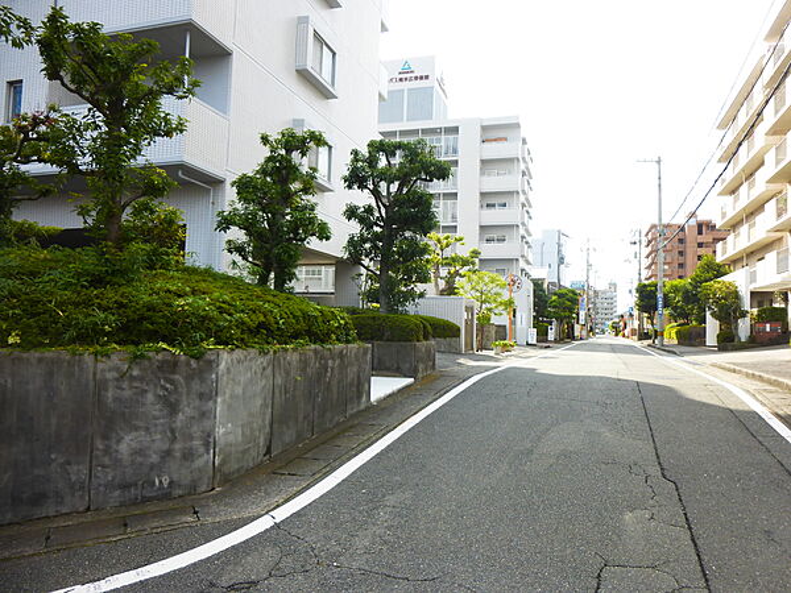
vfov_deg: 54.9
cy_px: 296
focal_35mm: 25
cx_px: 396
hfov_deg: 69.4
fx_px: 571
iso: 100
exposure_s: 1/500
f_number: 3.1
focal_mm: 4.5
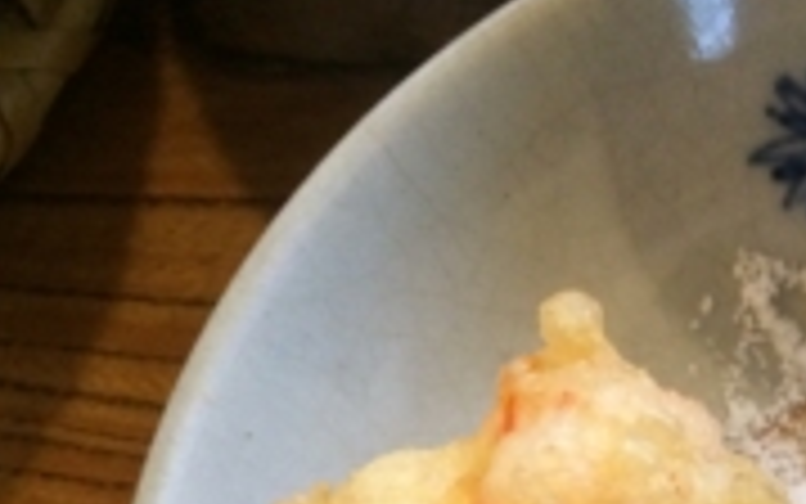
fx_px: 1560
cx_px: 761
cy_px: 644
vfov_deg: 17.3
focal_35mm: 71
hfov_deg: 27.7
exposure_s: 1/30
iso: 320
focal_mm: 4.12
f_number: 2.2
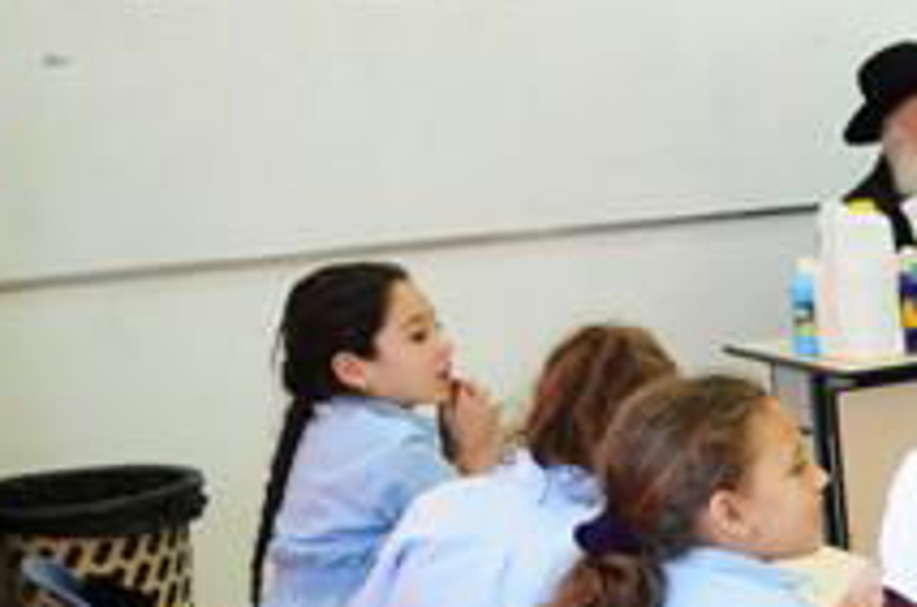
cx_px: 1675
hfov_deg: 17.2
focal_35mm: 96
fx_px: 2437
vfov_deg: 14.2
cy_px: 437
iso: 800
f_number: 3.5
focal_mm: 17
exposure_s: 1/160
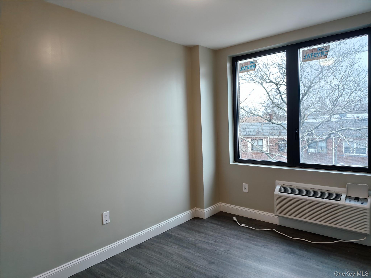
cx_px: 186
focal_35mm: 23
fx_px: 247
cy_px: 139
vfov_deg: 58.9
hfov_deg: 73.9
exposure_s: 1/120
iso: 92
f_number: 1.57
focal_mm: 5.6
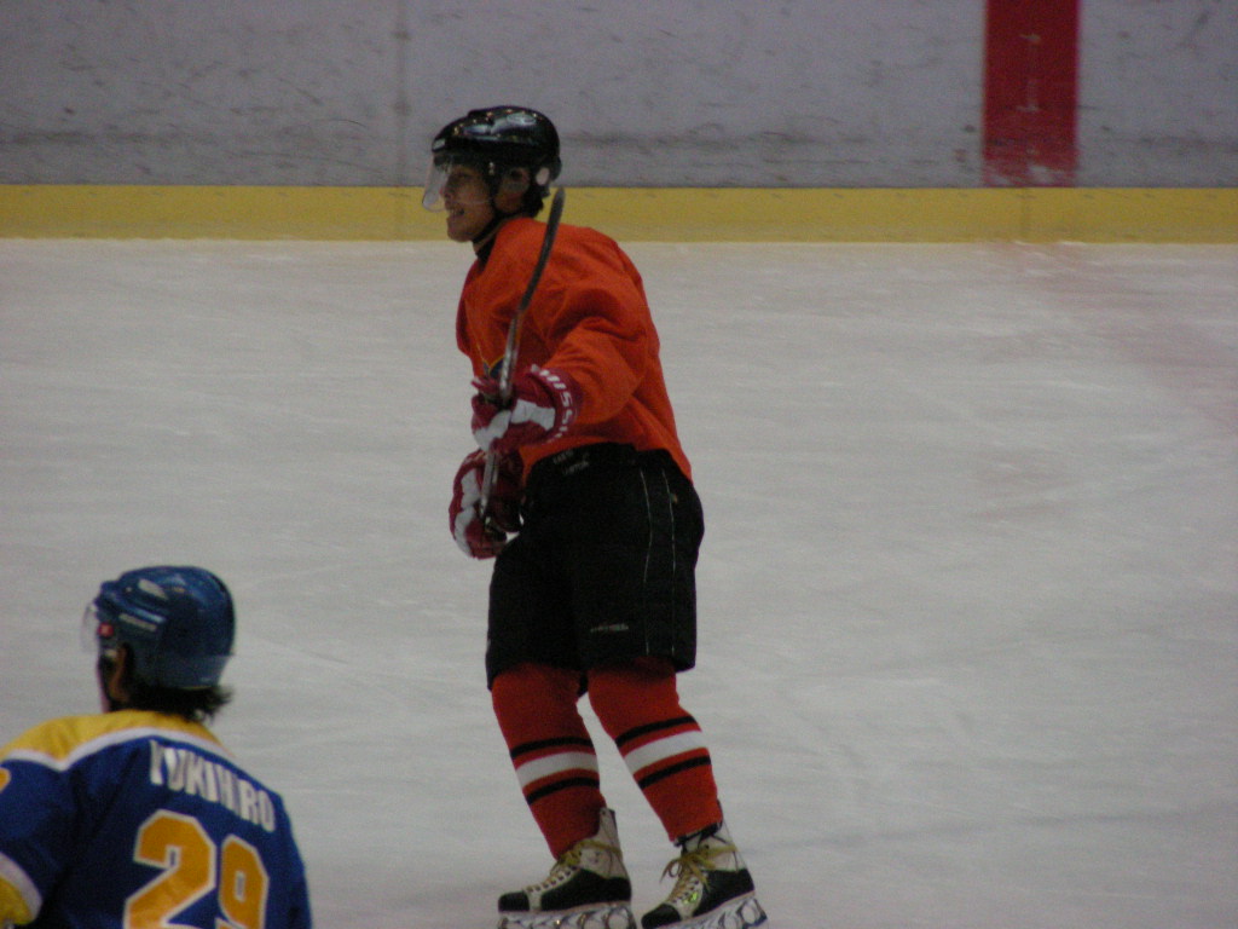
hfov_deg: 6.4
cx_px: 619
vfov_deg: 4.8
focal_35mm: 309
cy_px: 464
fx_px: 11051
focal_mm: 51.6
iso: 432
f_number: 3.5
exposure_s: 1/236
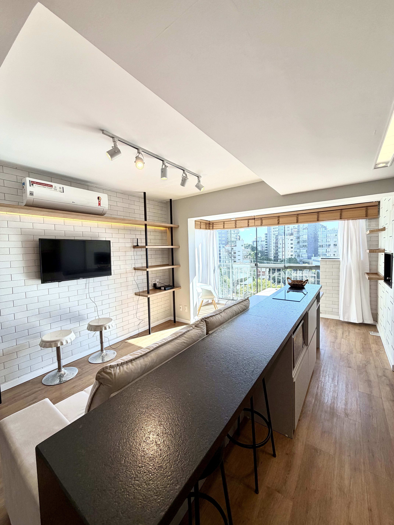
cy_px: 262
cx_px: 197
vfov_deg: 102.1
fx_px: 212
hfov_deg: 85.7
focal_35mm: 14
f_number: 2.2
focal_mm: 2.22
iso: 40
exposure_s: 1/200
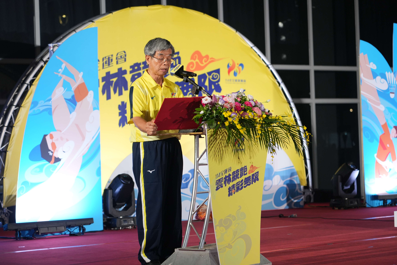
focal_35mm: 105
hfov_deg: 19.5
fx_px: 1158
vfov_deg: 13.0
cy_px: 132
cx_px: 198
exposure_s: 1/100
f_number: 4
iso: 1600
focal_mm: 105
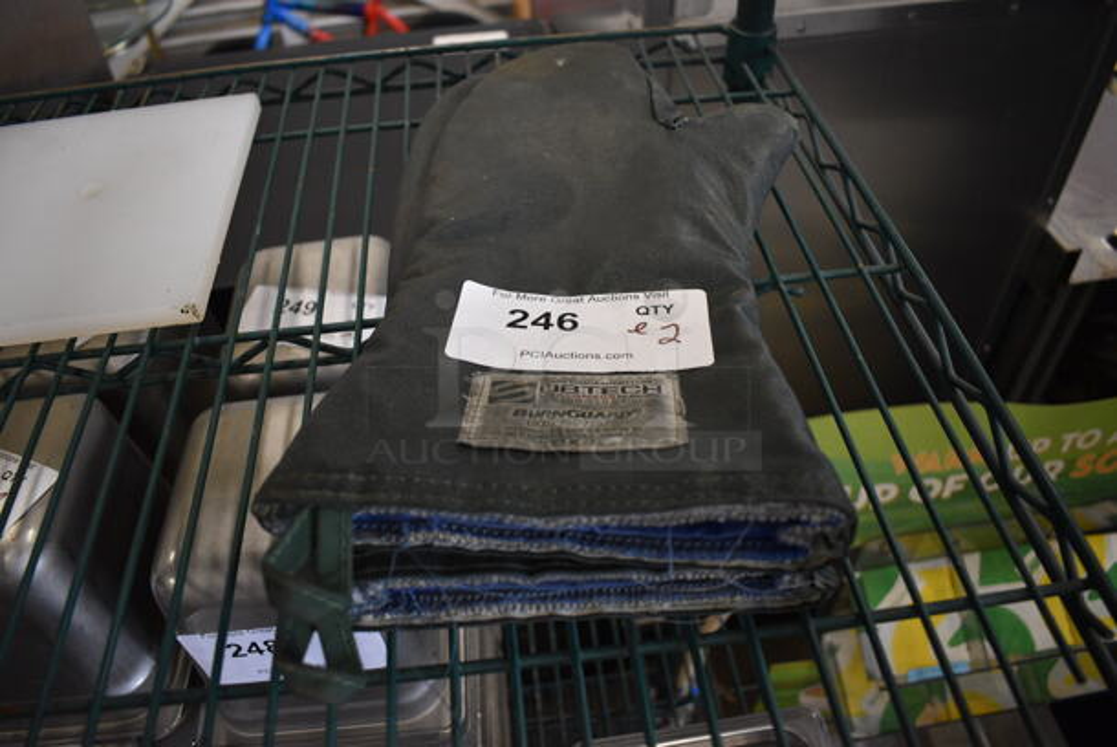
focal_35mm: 27
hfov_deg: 67.3
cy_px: 374
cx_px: 558
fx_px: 839
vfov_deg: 48.0
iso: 1250
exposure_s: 1/125
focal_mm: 18
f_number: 3.5
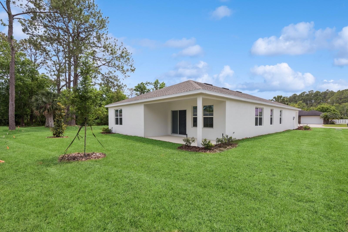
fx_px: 155
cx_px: 174
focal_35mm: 16
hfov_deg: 96.7
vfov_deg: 73.8
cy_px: 116
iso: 100
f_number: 8
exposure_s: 1/125
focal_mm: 16
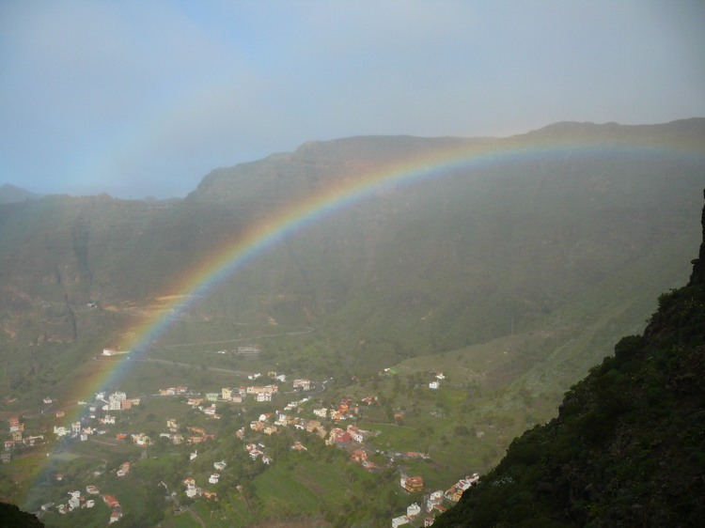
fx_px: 713
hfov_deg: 52.6
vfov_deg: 40.7
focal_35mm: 35
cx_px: 352
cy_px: 264
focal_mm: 7.4
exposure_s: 1/640
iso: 100
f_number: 2.8
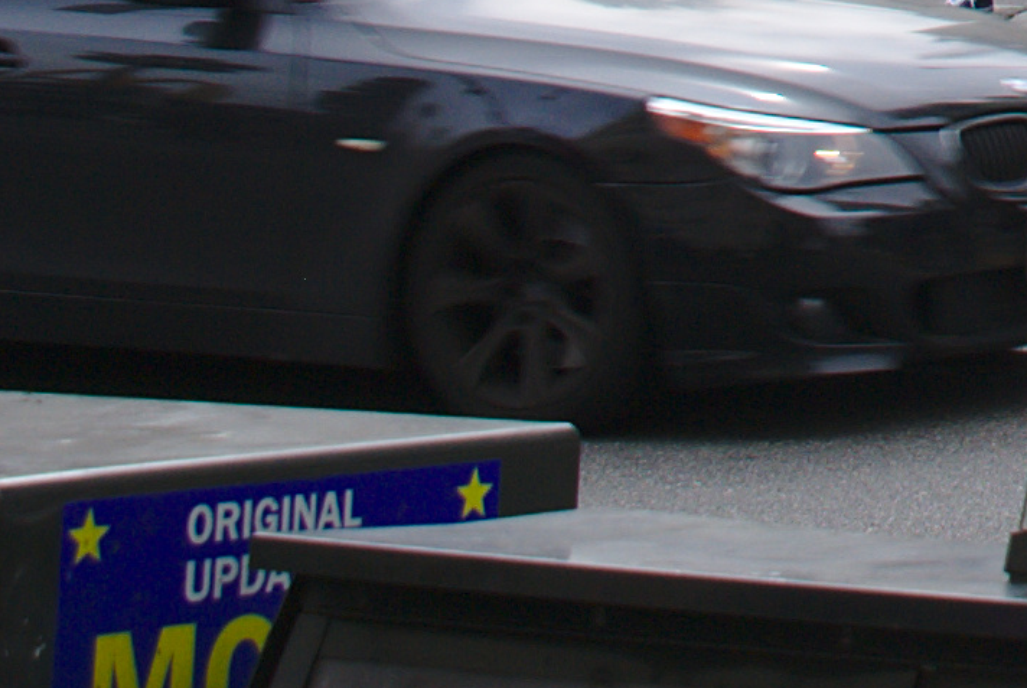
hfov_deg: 8.8
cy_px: -1113
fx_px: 6335
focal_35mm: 222
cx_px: 2012
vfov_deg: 5.9
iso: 100
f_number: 7.1
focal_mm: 27
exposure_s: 1/200
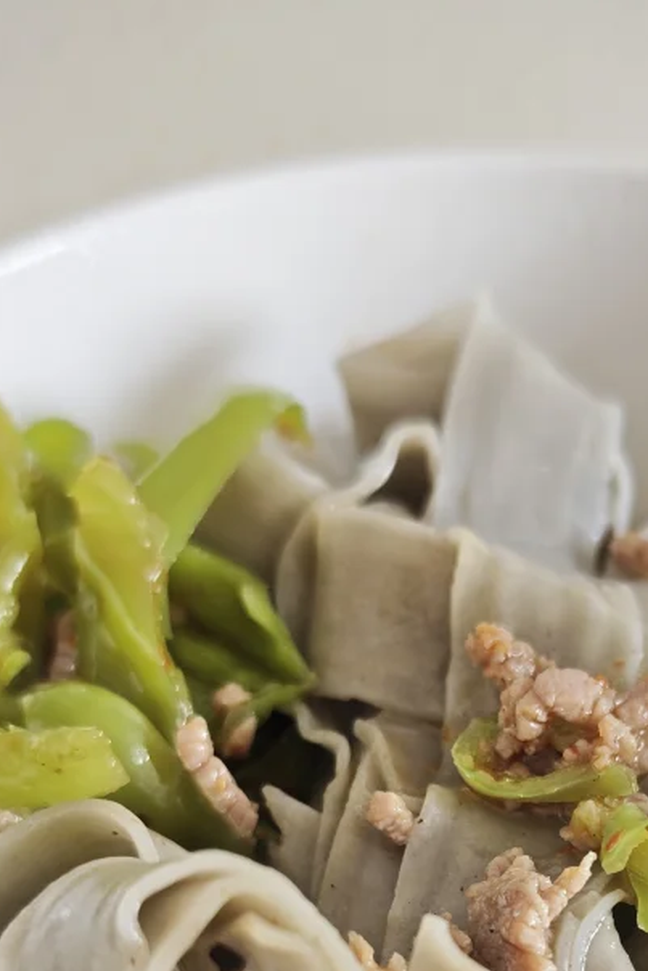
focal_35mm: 57
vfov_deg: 33.4
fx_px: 1538
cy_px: 858
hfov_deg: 23.6
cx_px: 484
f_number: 1.62
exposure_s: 1/54
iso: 200
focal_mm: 6.55
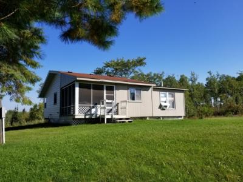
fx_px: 183
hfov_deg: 67.3
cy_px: 91
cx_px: 122
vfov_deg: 53.1
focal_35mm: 26
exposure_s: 1/2448
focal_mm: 4.3
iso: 50
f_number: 1.7
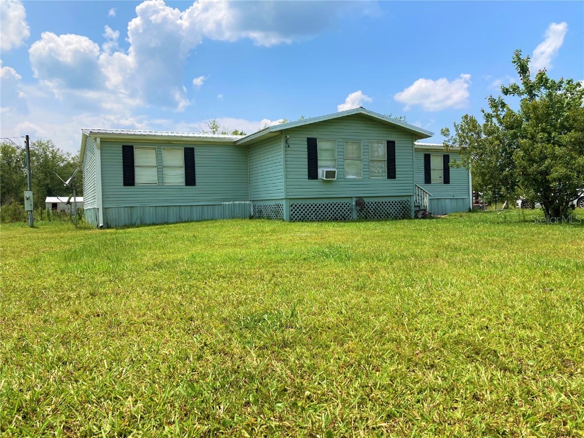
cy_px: 219
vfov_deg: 49.7
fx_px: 472
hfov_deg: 63.4
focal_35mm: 28
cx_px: 292
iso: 20
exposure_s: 1/2558
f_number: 1.8
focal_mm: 3.99
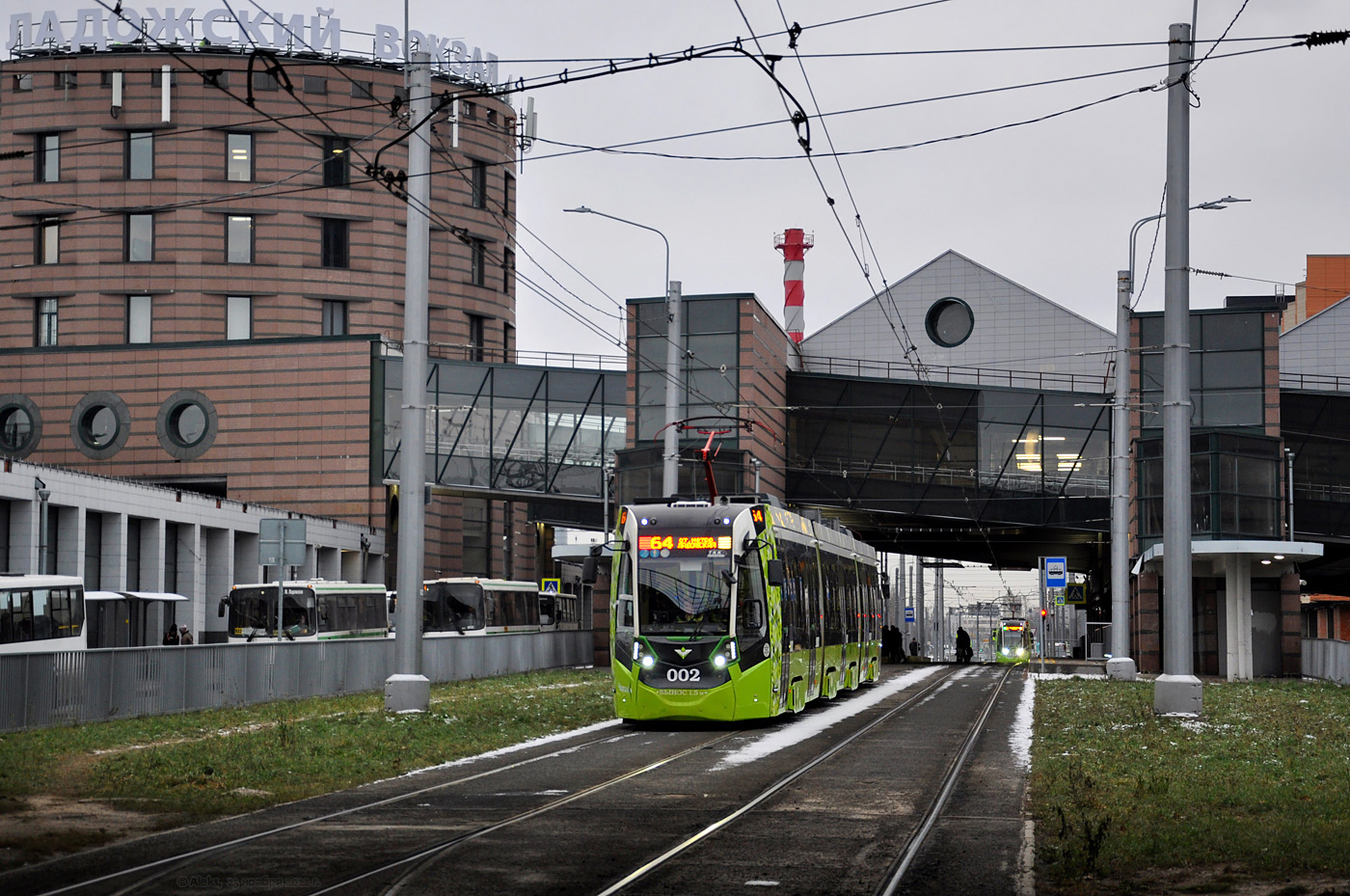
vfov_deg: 18.1
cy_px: 448
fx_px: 2808
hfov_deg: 27.0
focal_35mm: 75
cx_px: 675
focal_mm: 50
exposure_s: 1/160
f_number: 5
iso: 400
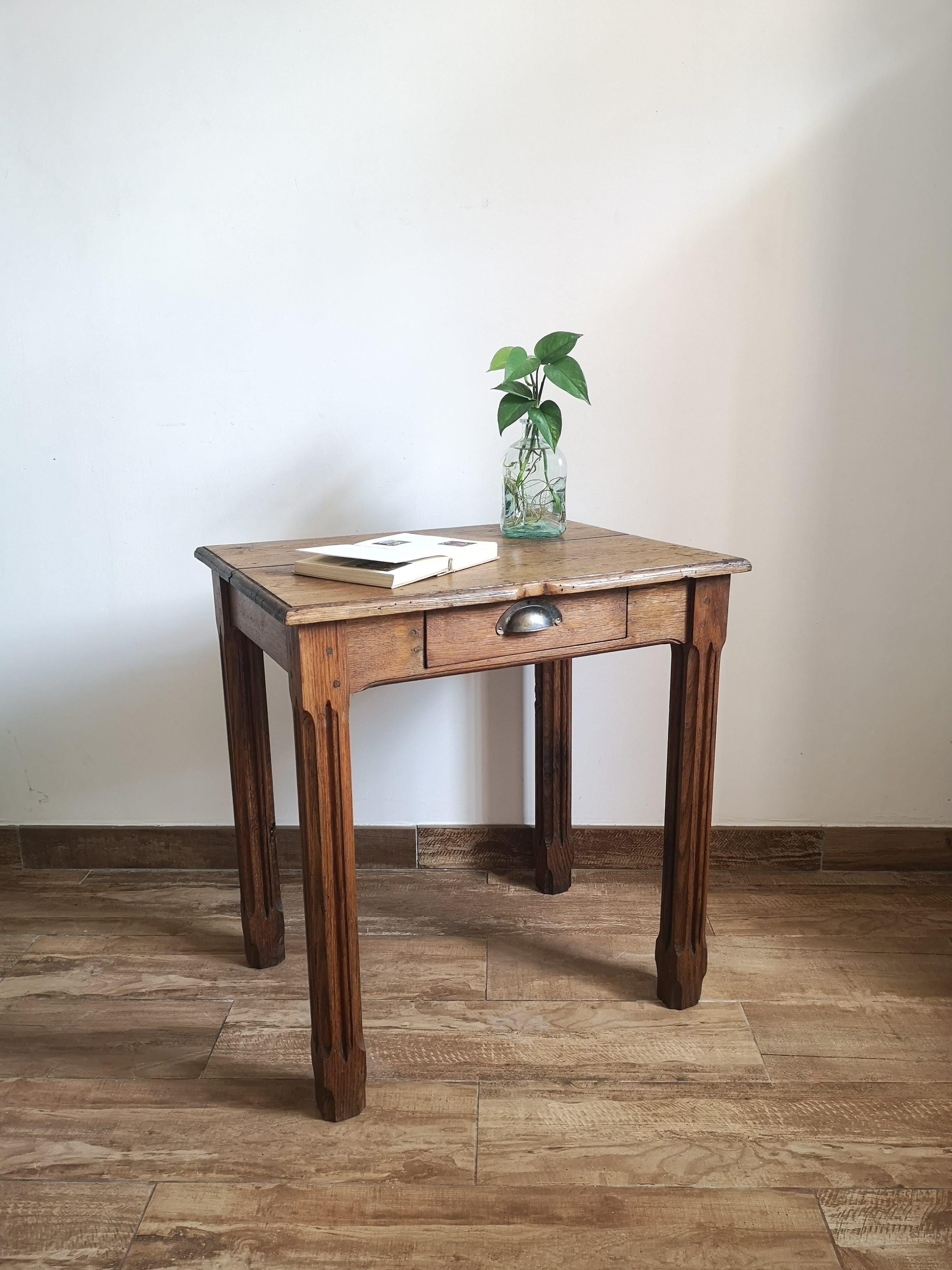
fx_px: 990
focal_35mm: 27
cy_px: 635
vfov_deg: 65.3
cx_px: 476
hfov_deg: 51.4
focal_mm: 5.58
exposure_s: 1/33.3
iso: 200
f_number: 1.8
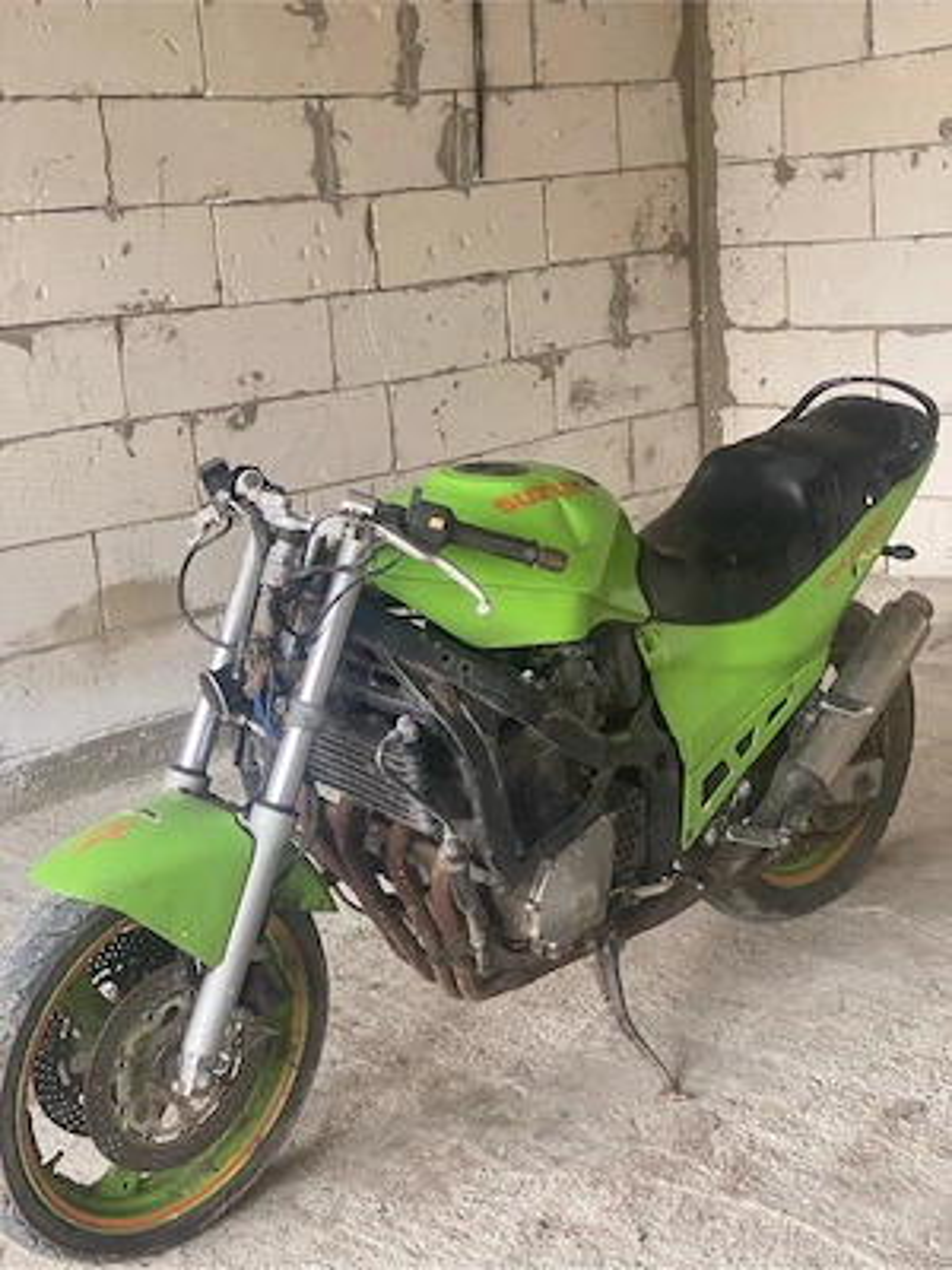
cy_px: 635
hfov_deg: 28.0
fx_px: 1907
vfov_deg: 36.8
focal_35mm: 52
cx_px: 476
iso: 160
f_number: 2
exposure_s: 1/106
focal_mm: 6
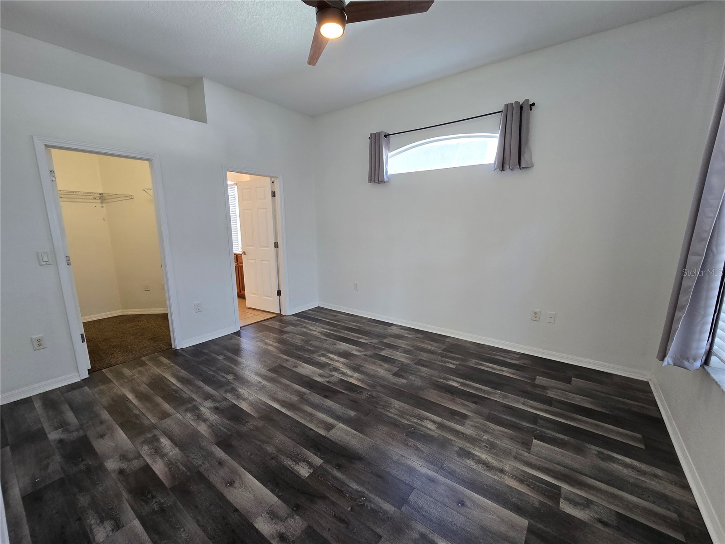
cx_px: 362
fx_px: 272
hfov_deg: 106.2
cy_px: 272
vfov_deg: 89.9
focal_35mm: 13
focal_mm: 2.2
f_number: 2.2
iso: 160
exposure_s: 1/60
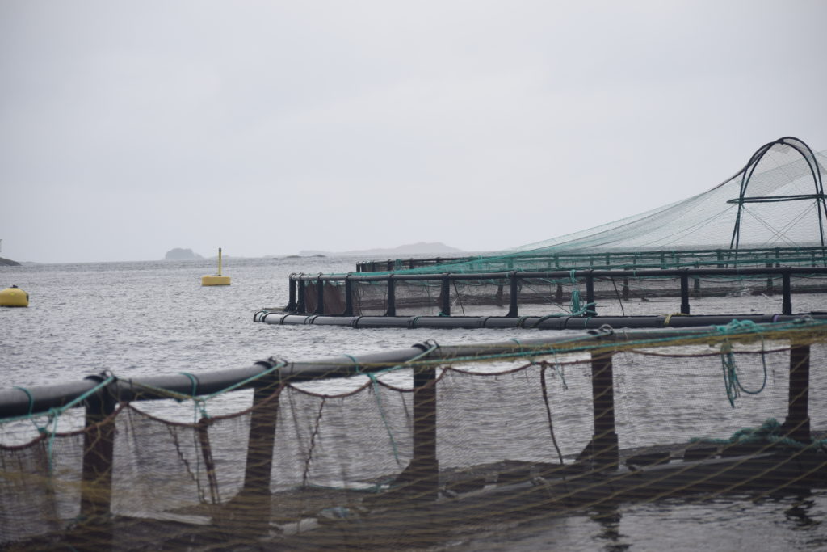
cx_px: 414
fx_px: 2929
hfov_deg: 16.1
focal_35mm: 128
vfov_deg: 10.8
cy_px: 276
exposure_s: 1/640
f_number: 4.2
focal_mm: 85
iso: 400
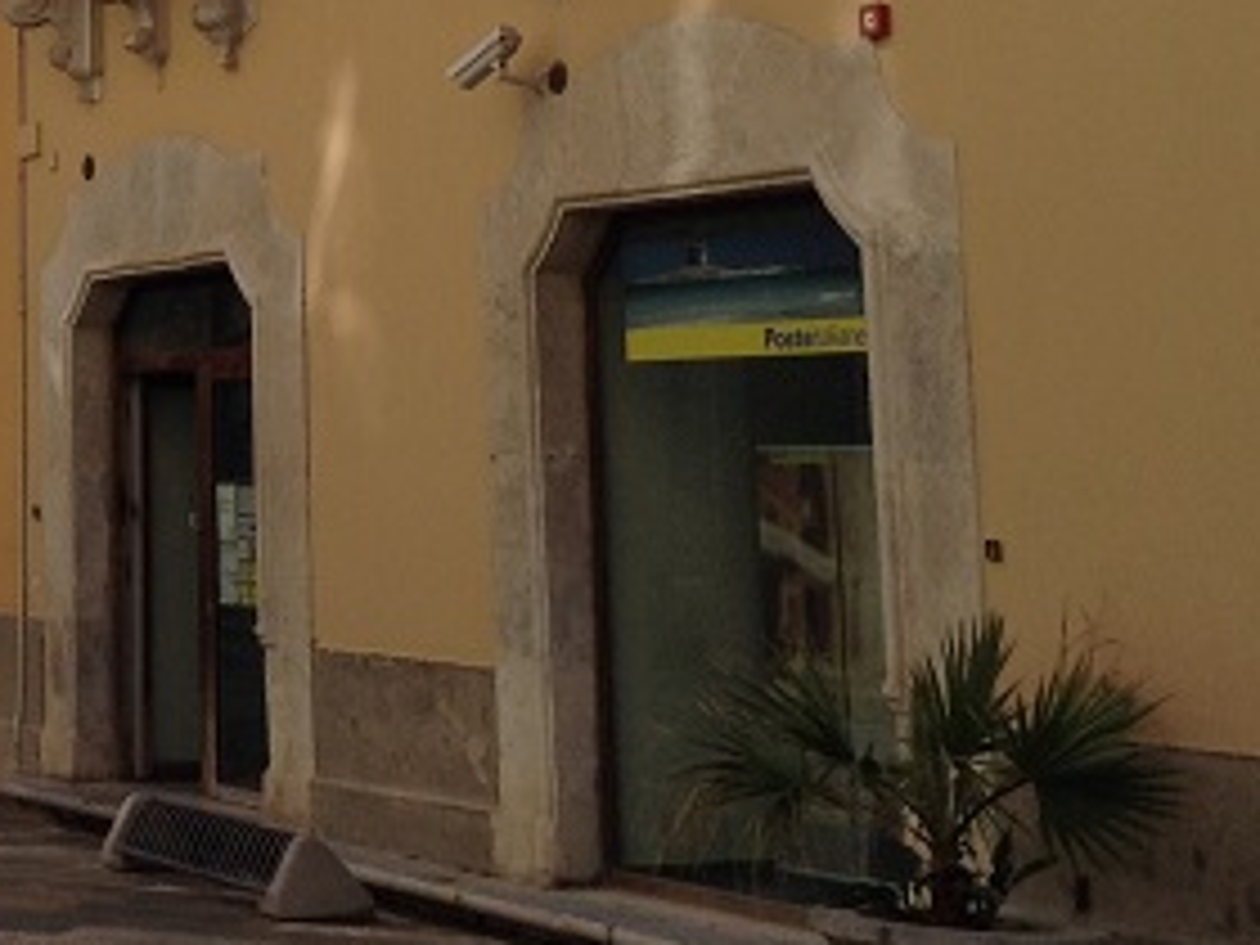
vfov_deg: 15.2
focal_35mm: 94
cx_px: -63
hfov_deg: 20.1
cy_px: -146
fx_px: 3422
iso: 32
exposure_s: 1/920
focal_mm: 3.3
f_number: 2.4
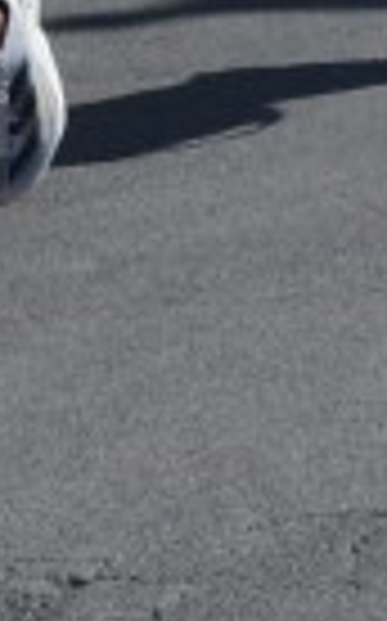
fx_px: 8442
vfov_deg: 4.2
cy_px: -207
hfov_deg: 2.6
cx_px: -353
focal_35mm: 499
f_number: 8
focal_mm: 75
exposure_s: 1/2000
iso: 1000
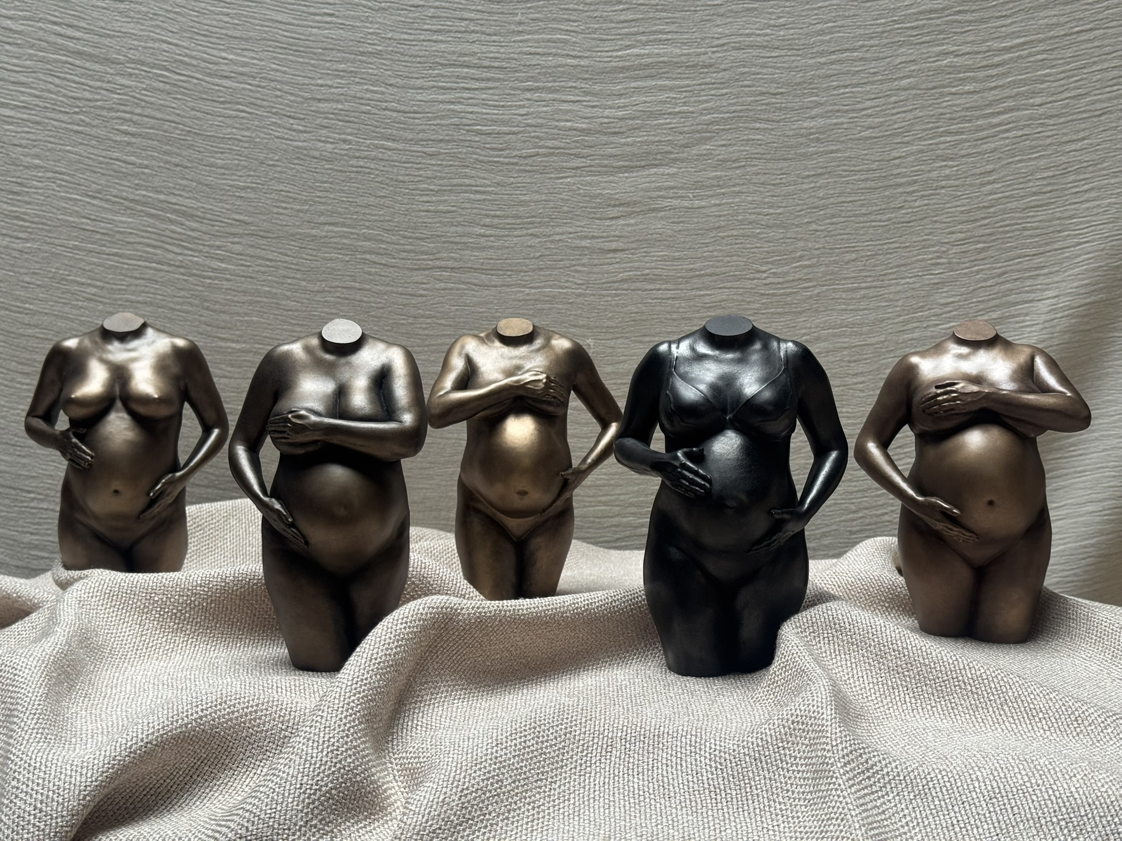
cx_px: 561
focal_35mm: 48
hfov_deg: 39.7
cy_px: 420
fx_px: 1556
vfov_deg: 30.3
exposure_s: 1/60
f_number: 1.78
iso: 125
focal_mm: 6.76
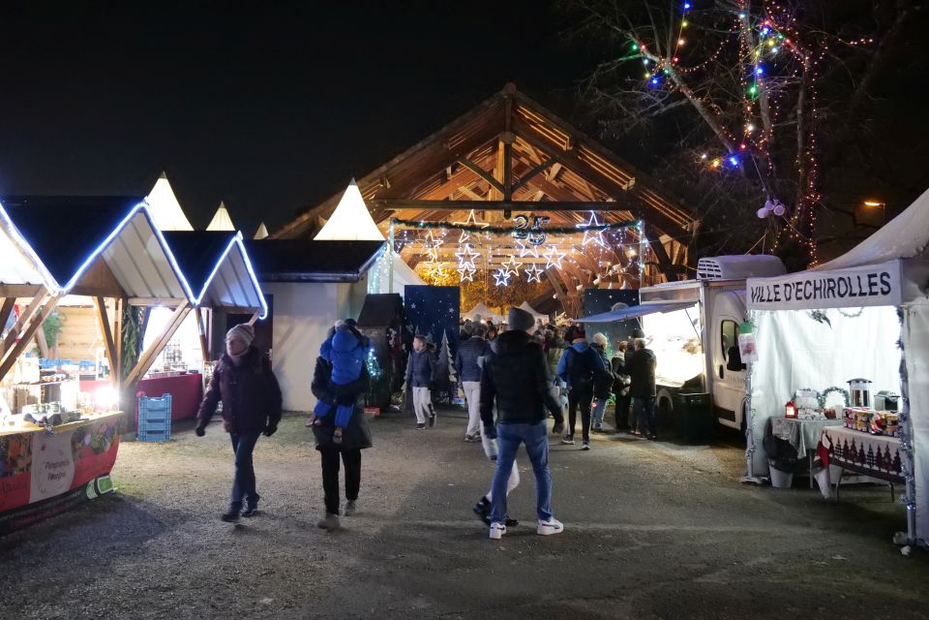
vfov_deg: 42.3
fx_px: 800
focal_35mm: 31
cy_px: 310
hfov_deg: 60.3
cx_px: 464
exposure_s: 1/40
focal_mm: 31
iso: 12800
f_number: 4.2
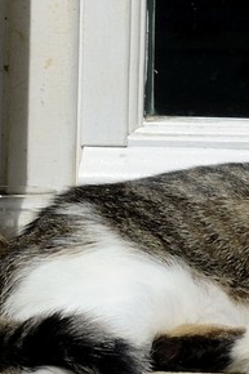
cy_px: -253
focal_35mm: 386
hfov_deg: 3.5
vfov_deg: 5.3
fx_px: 4009
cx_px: 582
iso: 200
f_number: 14
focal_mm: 70
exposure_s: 1/200
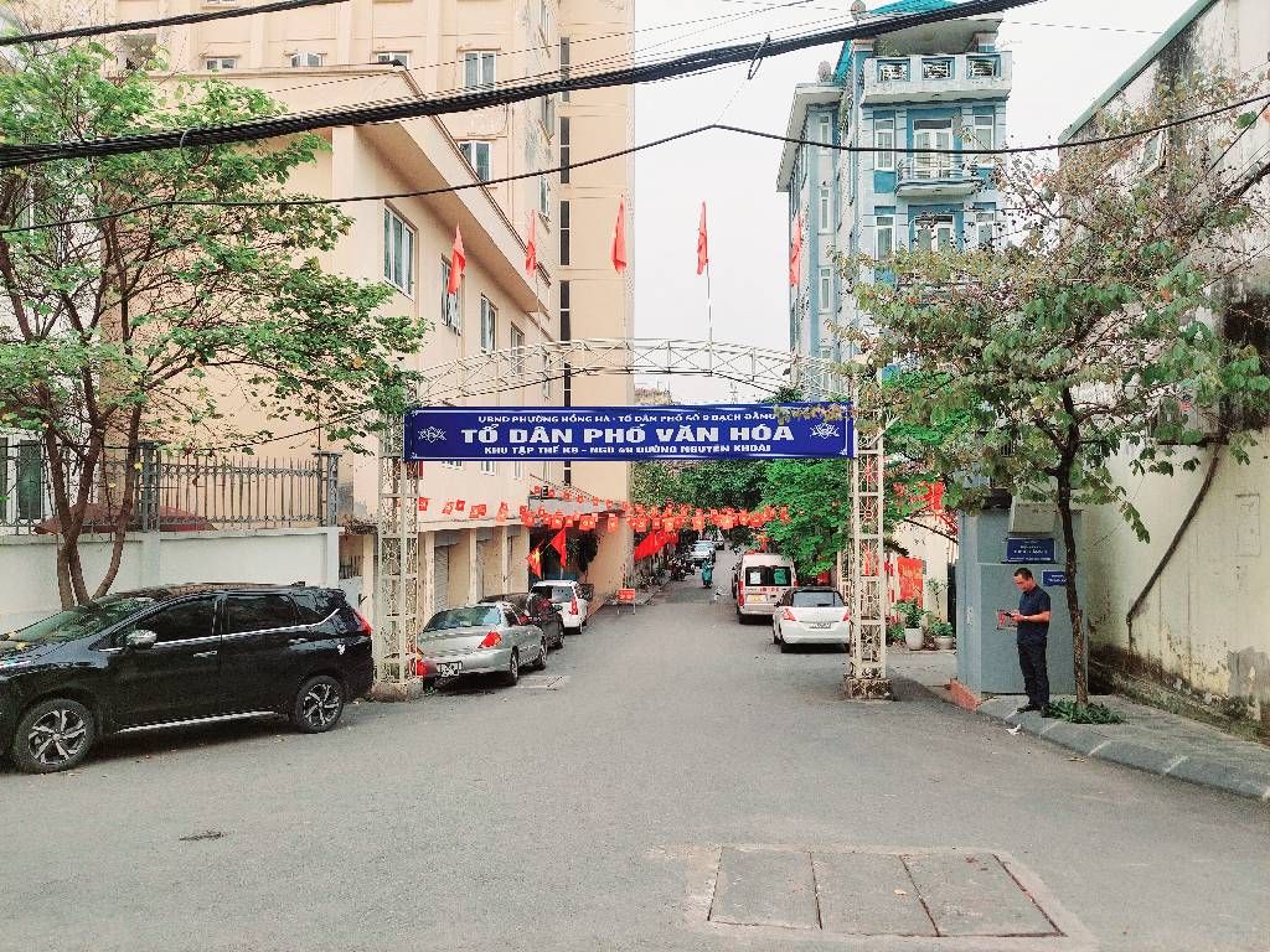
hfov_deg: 71.6
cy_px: 476
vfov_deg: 56.8
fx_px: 881
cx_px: 635
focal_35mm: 24
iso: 40
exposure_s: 1/556
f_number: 1.8
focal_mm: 5.23
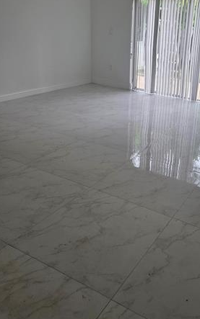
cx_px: 159
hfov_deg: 37.0
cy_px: 120
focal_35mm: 33
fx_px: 288
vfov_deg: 57.4
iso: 200
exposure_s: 1/120
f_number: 1.8
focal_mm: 5.4
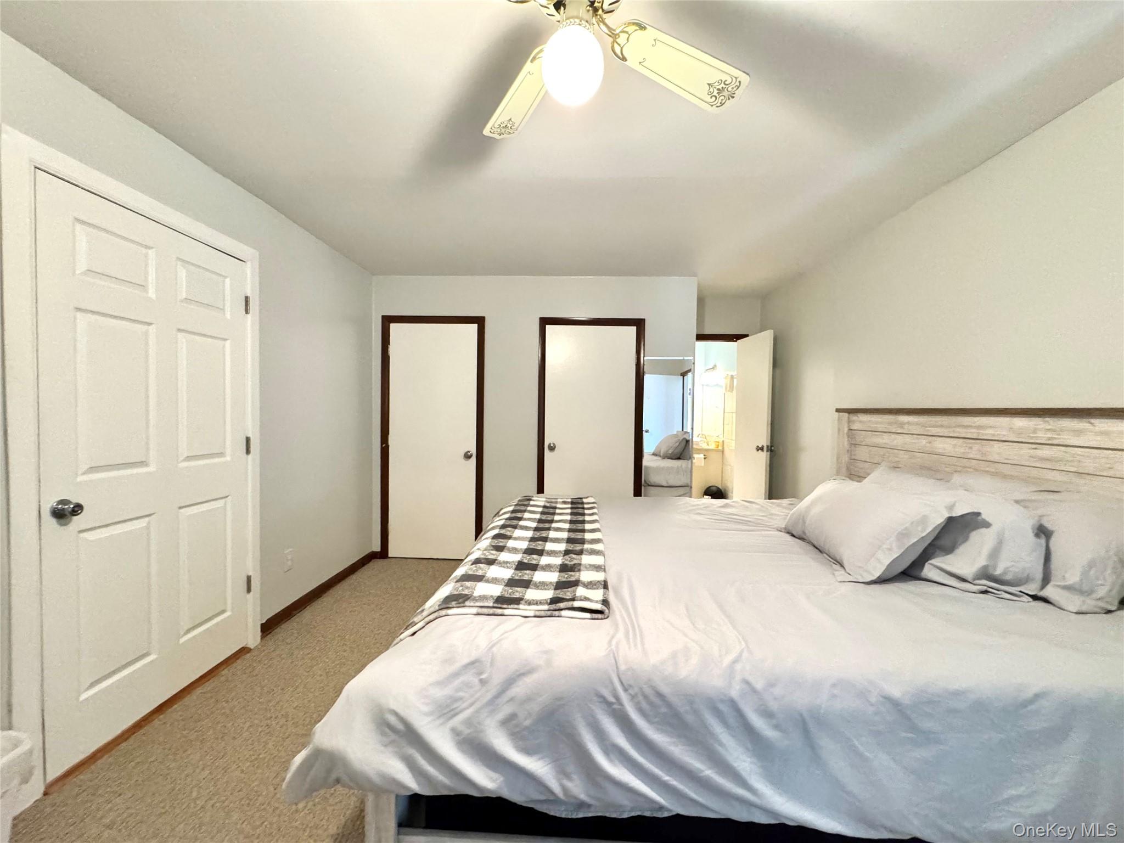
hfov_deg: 102.1
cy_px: 422
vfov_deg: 85.7
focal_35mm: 14
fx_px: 455
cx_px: 562
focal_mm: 2.22
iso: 800
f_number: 2.2
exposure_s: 1/60
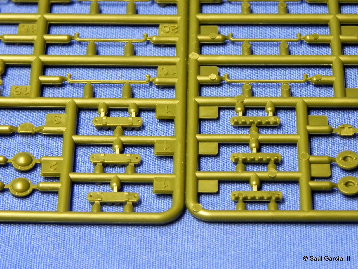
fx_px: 1675
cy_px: 134
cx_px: 179
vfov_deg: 9.2
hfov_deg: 12.2
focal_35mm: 162
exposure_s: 1/7.6
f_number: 4.5
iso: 400
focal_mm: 28.8
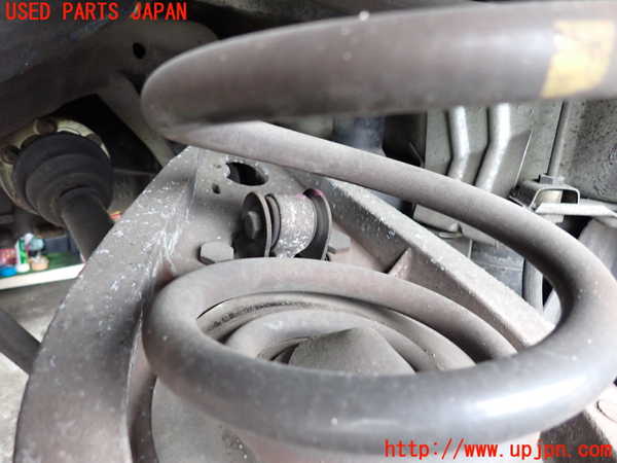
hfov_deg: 69.4
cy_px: 232
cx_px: 308
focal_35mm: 25
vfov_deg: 54.9
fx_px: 446
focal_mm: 4.5
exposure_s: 1/30
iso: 640
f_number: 2
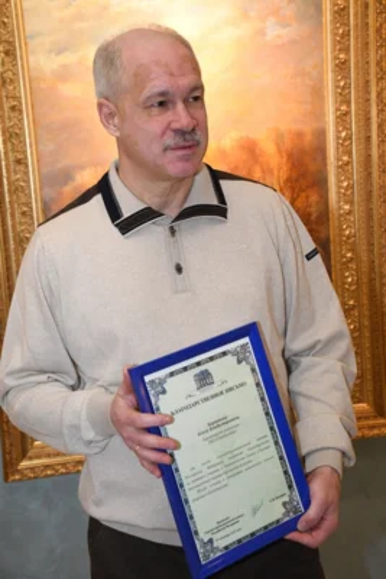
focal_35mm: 67
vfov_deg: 30.1
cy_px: 290
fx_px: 1077
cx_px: 193
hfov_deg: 20.3
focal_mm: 45
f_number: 5.6
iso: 3200
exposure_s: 1/160
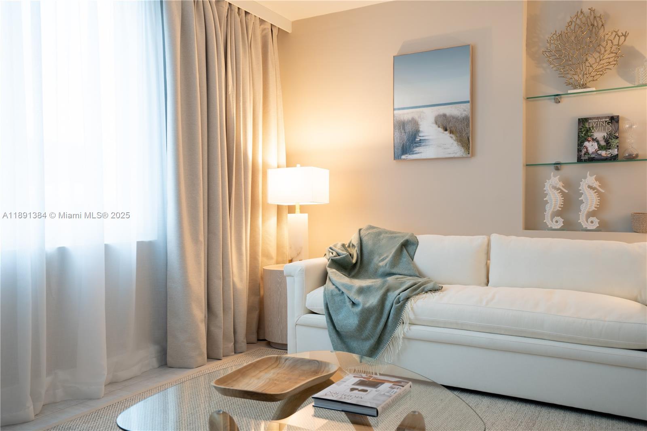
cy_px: 216
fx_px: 575
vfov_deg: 41.1
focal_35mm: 32
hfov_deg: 58.7
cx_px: 324
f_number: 5.6
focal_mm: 32
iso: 200
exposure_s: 1/40
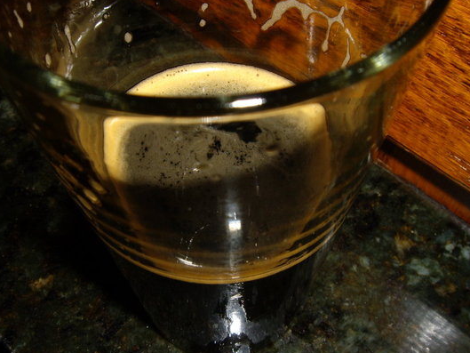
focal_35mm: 46
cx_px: 188
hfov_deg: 41.0
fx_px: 625
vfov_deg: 31.5
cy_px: 181
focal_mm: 6.2
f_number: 4.3
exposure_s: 1/40
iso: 50
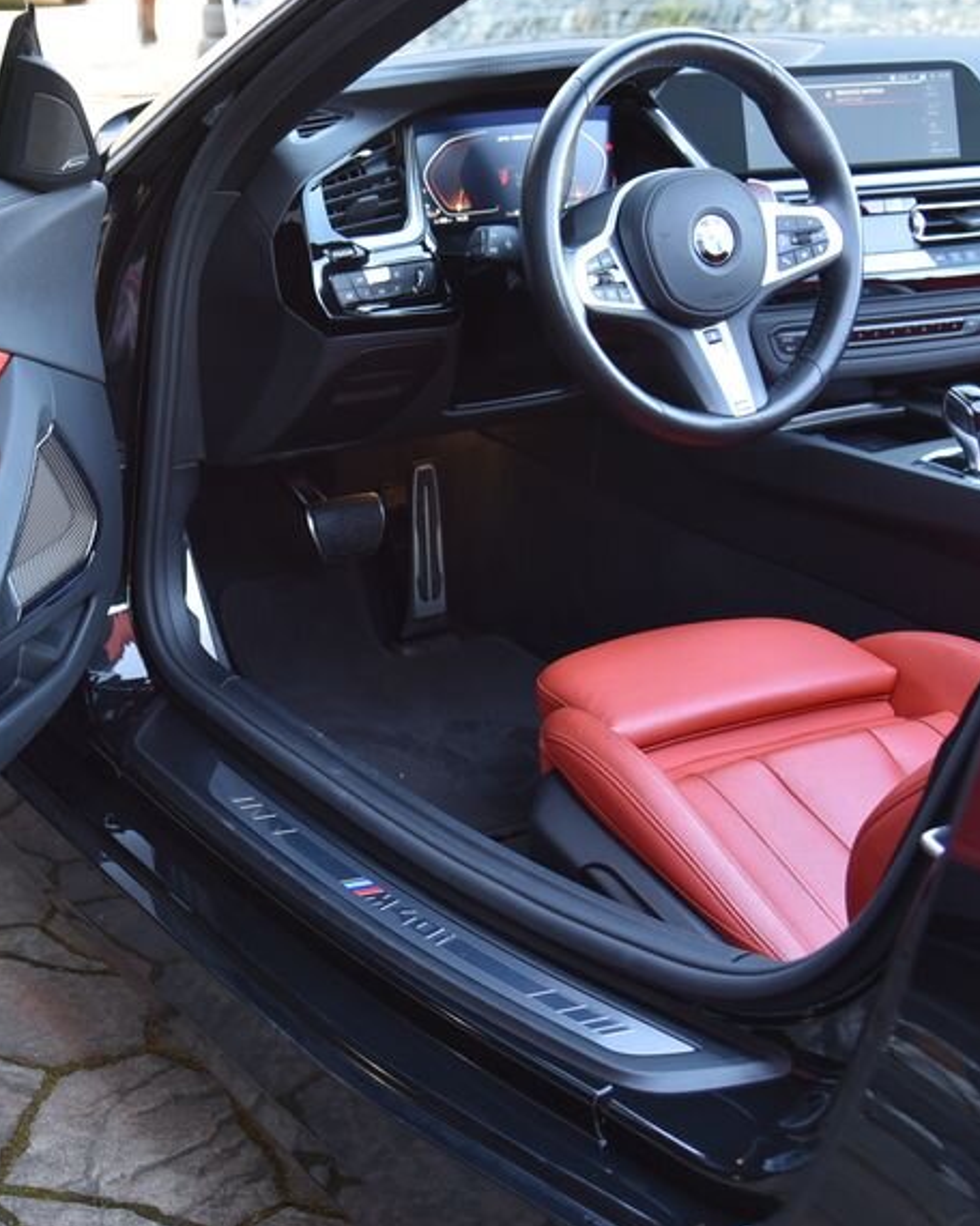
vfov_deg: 34.6
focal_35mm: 54
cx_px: 69
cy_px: 499
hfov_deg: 27.0
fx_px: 1958
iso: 500
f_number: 4
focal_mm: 32
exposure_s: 1/60
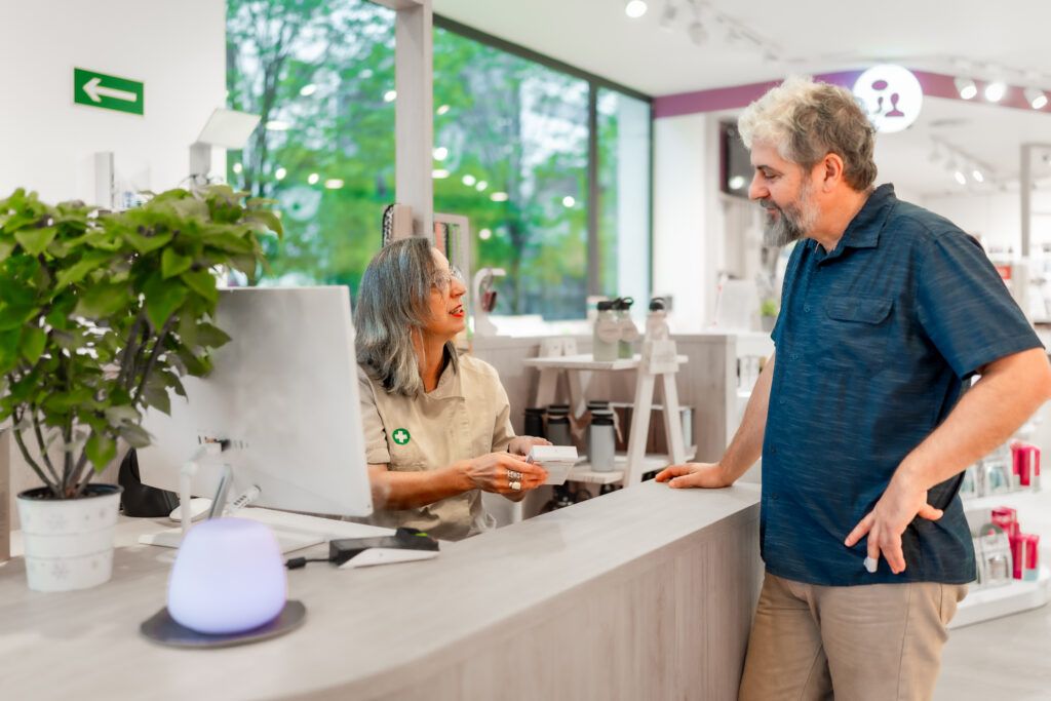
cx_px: 526
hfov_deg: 54.4
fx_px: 1022
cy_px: 350
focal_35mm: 35
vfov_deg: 37.9
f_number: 1.4
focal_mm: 35
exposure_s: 1/250
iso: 250
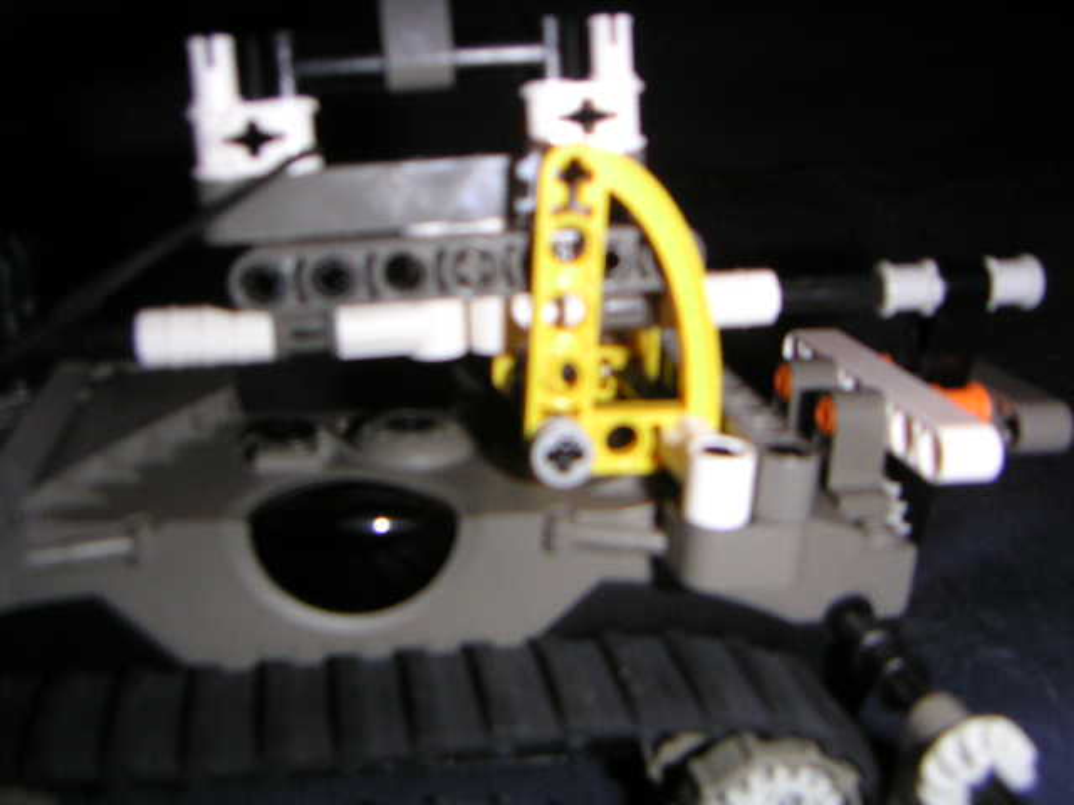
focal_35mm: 37
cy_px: 402
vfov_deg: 38.7
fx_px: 1148
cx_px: 537
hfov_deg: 50.1
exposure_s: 1/45
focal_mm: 4.8
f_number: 2.8
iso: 200
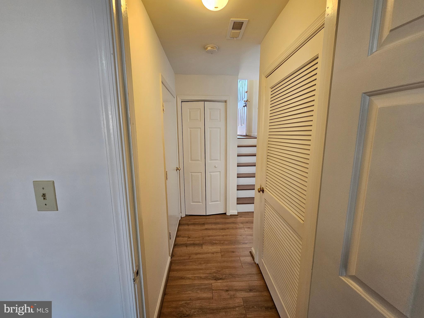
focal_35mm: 13
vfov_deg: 89.9
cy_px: 159
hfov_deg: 106.2
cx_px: 212
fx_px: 159
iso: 250
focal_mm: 2.2
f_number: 2.2
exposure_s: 1/100
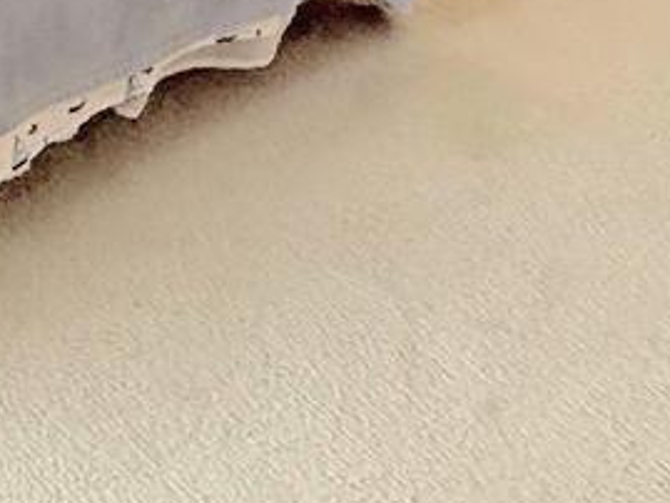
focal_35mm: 75
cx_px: -70
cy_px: -207
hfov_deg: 24.2
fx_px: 1452
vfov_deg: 17.9
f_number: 2.2
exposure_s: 1/90
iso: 320
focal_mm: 2.22
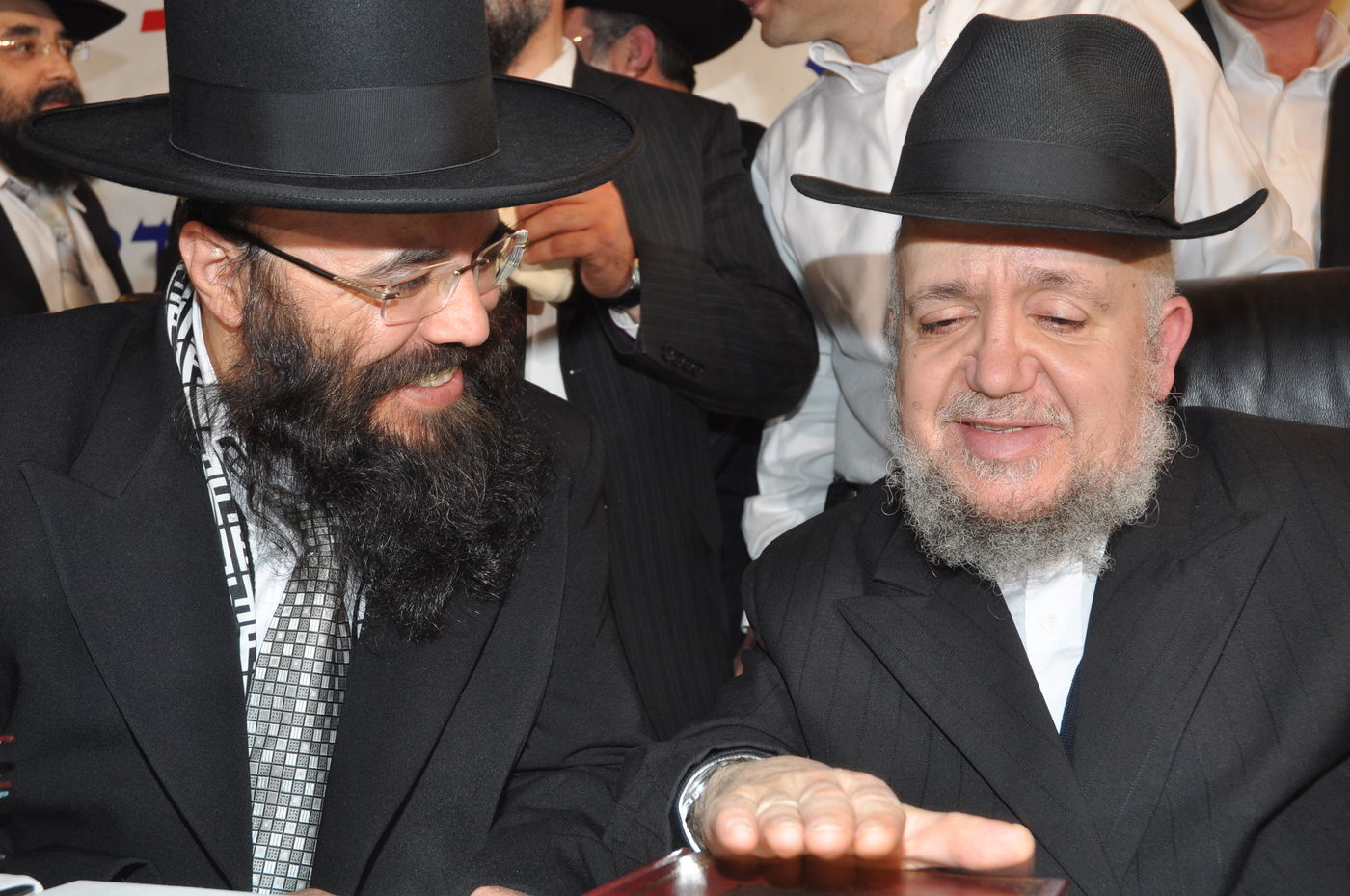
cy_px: 448
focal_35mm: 40
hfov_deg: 48.0
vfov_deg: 32.9
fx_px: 1516
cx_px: 675
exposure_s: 1/80
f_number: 6.3
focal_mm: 27
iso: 500
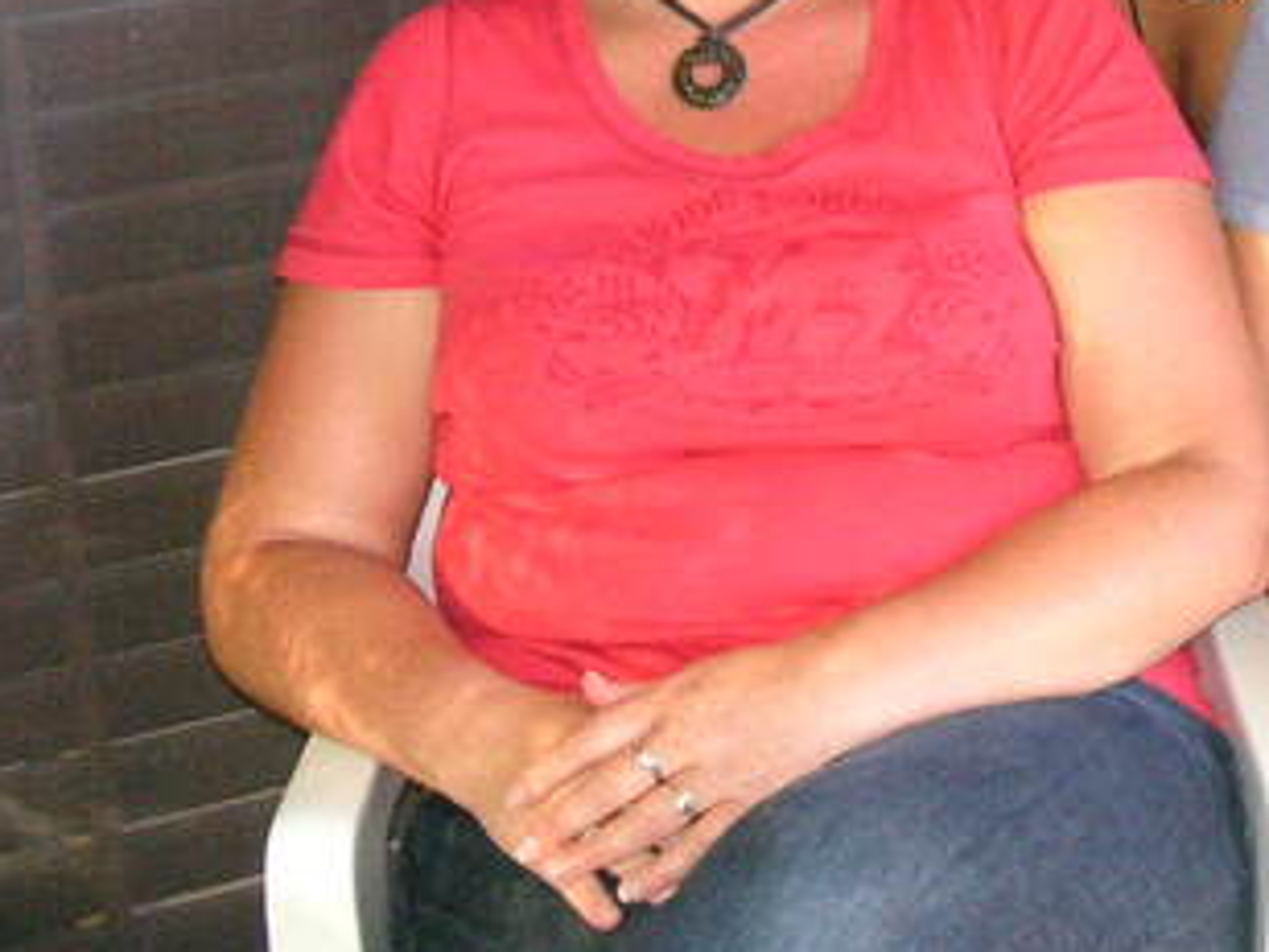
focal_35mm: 96
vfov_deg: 15.1
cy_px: -37
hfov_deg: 19.8
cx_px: 1277
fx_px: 3519
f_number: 2.8
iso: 160
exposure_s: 1/45
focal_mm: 6.1
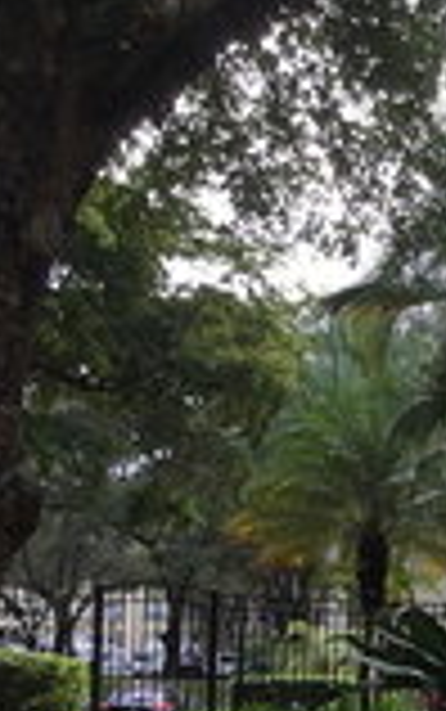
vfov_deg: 22.7
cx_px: 637
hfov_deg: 13.9
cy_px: 630
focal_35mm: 89
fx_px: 1728
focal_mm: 3.3
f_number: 2.4
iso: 25
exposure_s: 1/348
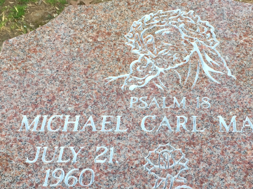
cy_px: 113
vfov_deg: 23.6
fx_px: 453
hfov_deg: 31.0
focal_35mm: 62
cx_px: 169
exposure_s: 1/121
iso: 32
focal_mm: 4.15
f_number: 2.2
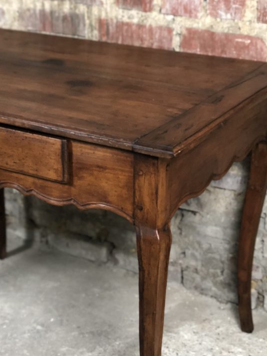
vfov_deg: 25.8
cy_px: 243
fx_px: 772
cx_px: 128
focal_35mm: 75
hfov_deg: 19.6
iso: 160
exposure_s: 1/25
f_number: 2.4
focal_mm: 6
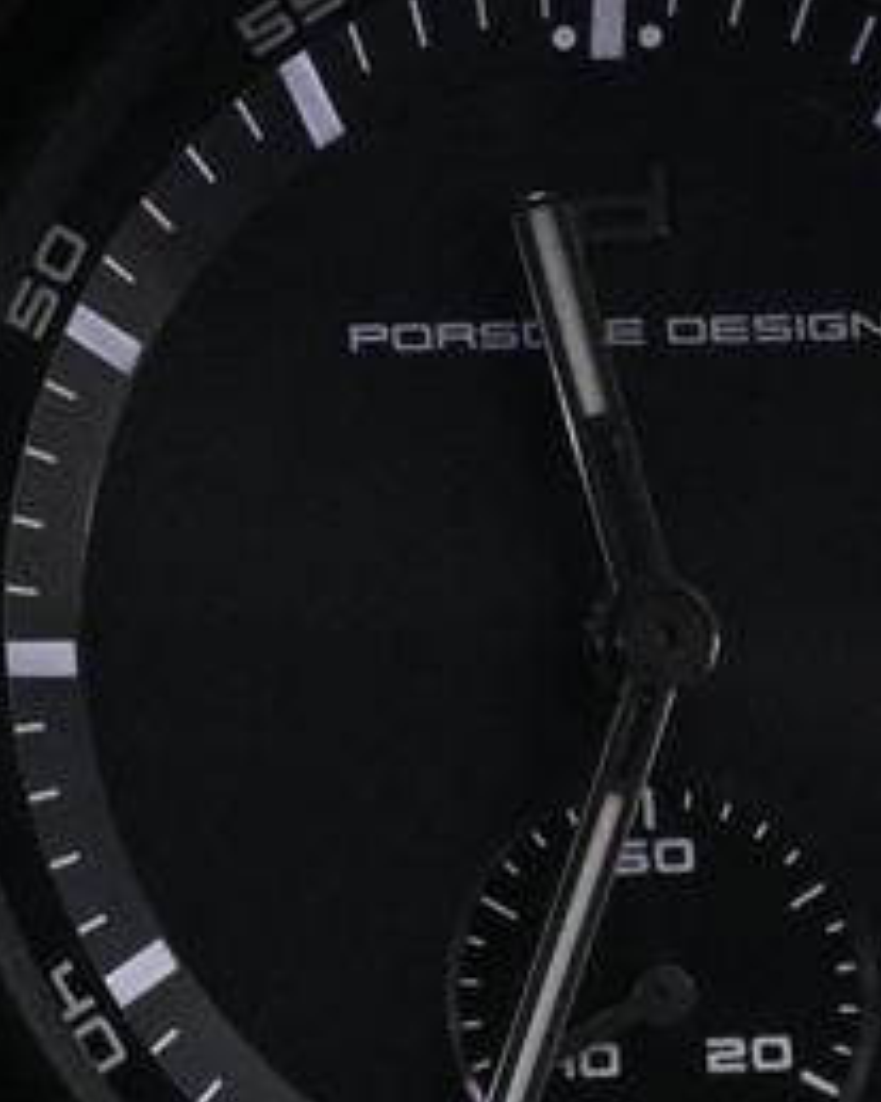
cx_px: 553
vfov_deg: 5.6
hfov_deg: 4.5
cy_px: 443
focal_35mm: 343
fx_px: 11184
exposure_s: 1/40
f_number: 5.6
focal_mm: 39
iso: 1600
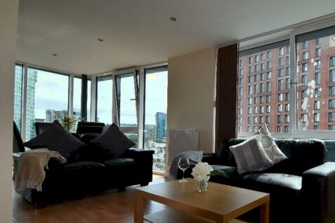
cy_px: 136
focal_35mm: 22
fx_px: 205
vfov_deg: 56.7
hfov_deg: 74.4
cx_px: 240
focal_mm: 10
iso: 100
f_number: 11
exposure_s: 1/50
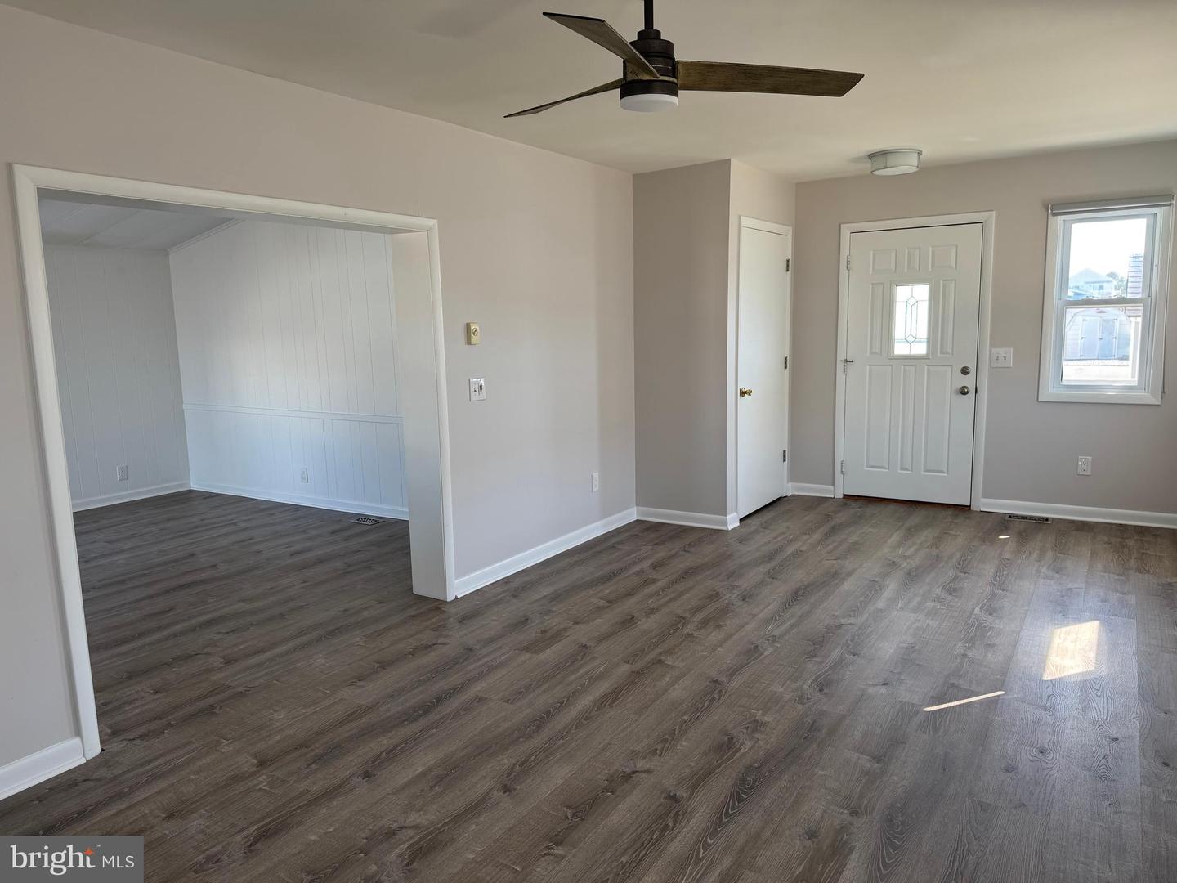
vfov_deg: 56.8
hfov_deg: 71.6
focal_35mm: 24
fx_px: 816
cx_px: 588
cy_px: 442
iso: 80
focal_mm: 6.76
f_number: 1.78
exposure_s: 1/121
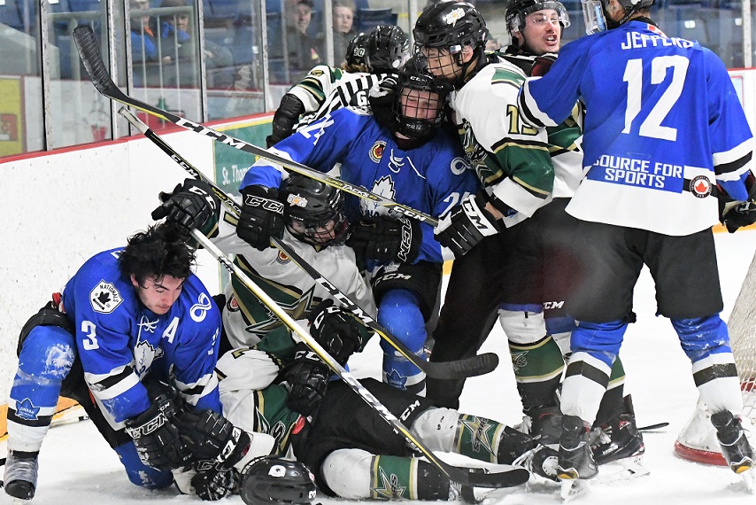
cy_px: 252
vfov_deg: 13.1
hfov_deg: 19.4
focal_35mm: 105
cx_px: 378
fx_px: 2206
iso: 10000
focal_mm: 70
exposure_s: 1/800
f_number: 3.5
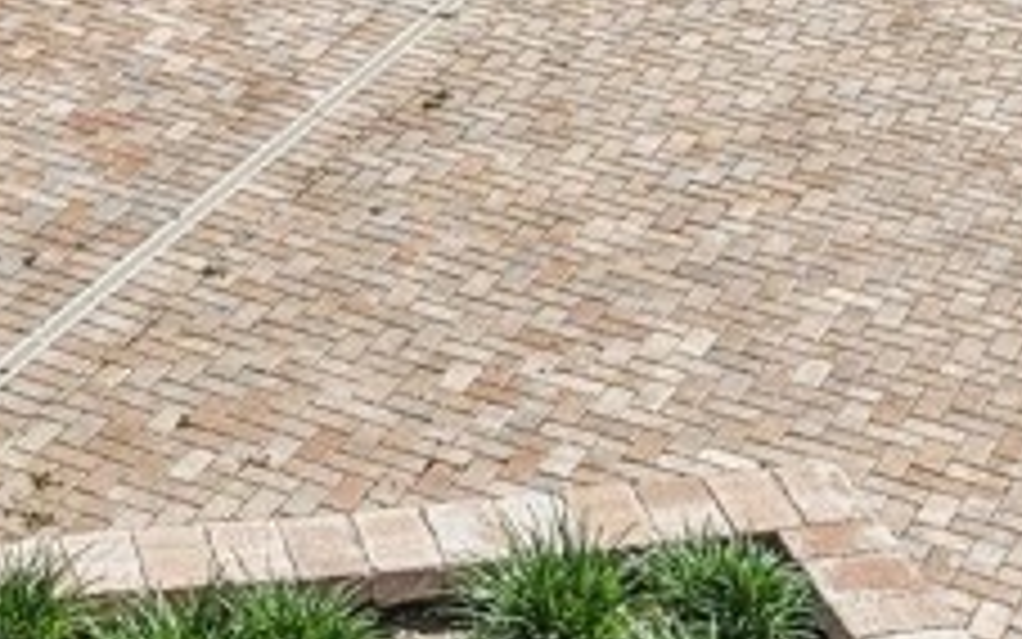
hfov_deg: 17.9
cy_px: -477
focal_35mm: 115
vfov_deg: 10.7
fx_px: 3204
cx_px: 144
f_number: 1.8
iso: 190
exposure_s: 1/4000
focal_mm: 8.7
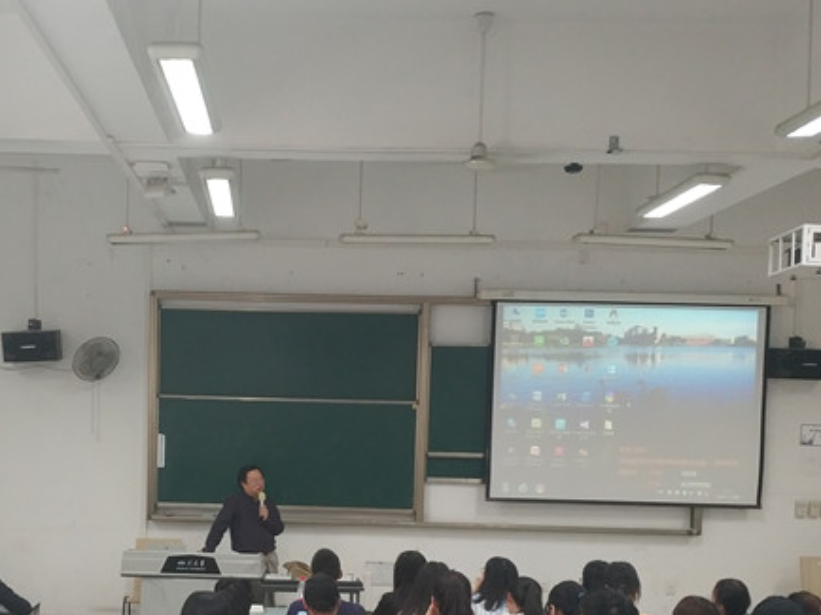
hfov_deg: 32.4
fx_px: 1399
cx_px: 257
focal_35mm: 59
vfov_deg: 24.5
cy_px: 460
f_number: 2
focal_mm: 4.5
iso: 285
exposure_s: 1/25
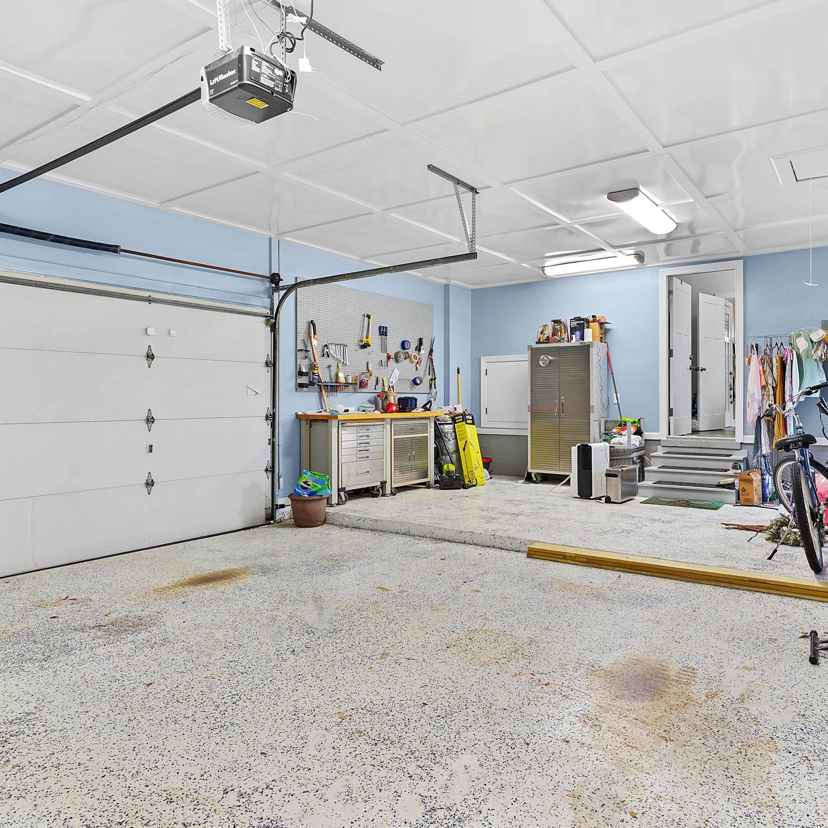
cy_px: 413
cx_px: 460
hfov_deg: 69.4
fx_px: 595
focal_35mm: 22
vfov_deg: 69.6
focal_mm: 17
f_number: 8
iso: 100
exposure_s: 1.6
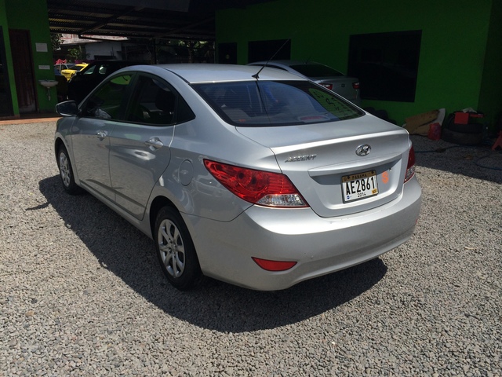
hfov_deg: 60.0
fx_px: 435
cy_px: 188
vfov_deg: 46.8
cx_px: 251
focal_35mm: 30
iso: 40
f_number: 2.2
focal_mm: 4.12
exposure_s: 1/3731
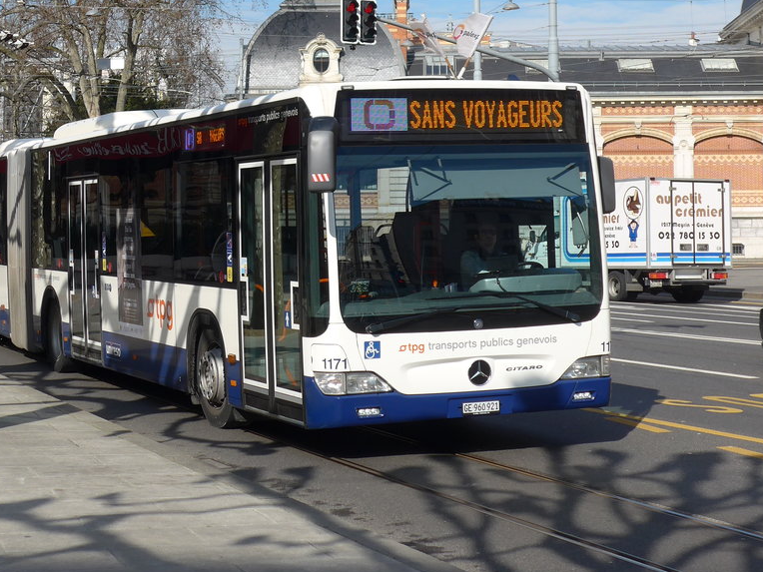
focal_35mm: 77
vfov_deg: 19.0
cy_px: 157
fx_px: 1697
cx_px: 285
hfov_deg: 25.3
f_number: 3.2
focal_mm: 10.1
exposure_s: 1/1300
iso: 80
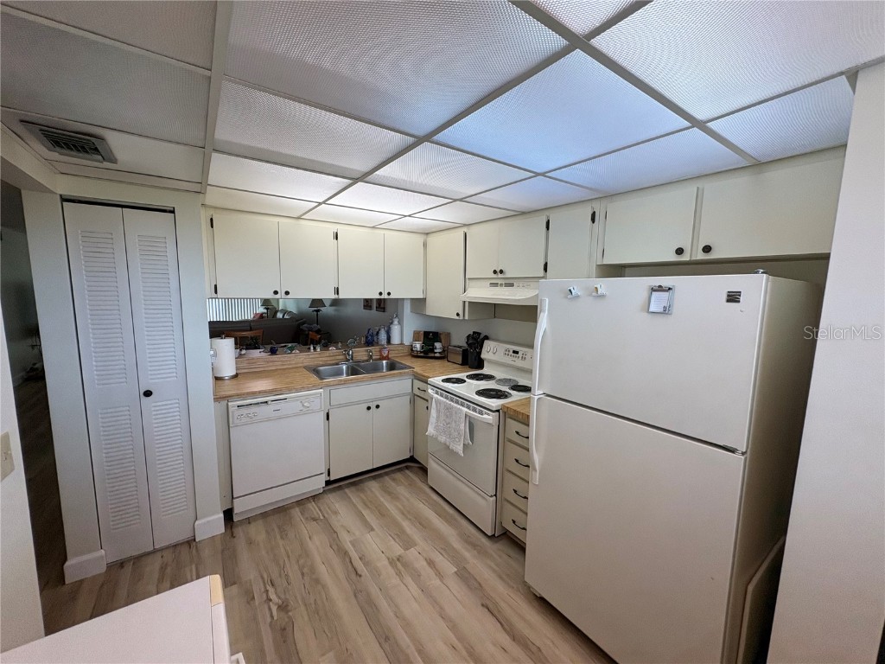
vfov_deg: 85.7
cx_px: 442
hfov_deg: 102.1
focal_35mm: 14
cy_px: 332
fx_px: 358
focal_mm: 2.22
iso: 160
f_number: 2.2
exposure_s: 1/120
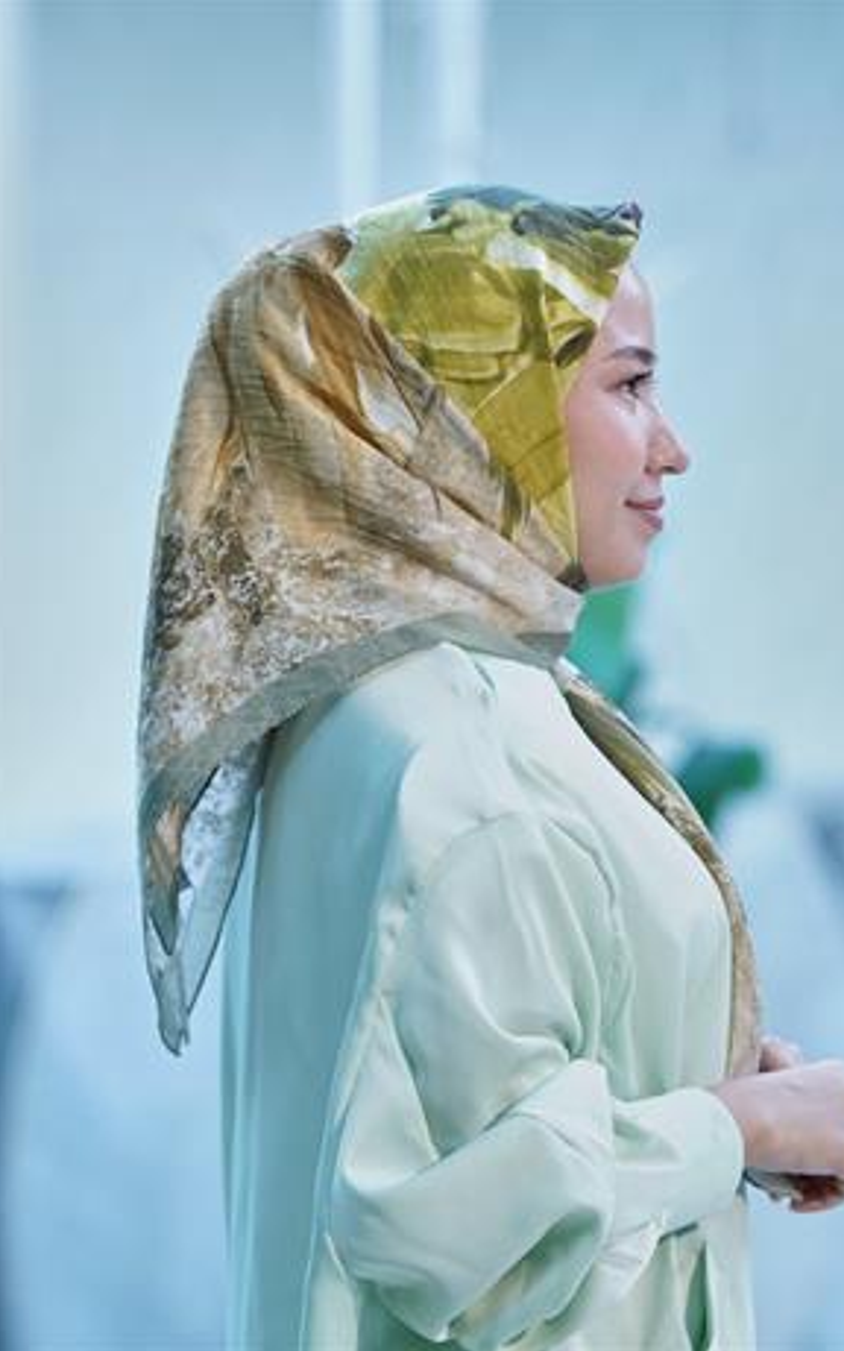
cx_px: 437
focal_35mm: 118
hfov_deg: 11.1
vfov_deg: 17.7
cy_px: 674
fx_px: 4344
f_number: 3.5
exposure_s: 1/200
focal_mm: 115
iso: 640
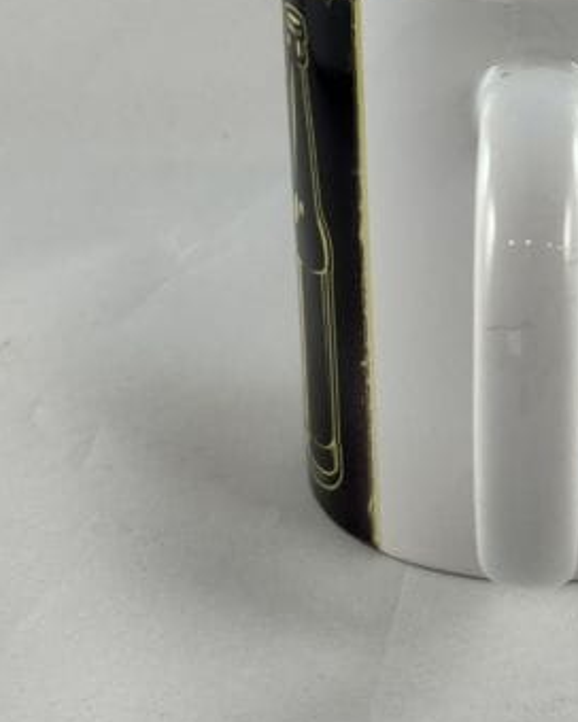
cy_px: 269
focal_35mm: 92
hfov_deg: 16.5
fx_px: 1967
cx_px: 525
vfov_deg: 20.8
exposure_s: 1/146
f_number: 1.78
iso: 64
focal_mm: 6.86
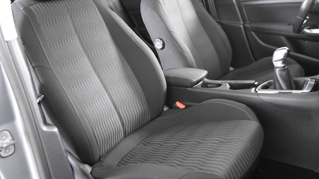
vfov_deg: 31.7
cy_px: 59
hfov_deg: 53.8
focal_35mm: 37
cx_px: 184
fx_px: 313
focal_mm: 20
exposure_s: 1/30
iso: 6400
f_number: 2.8
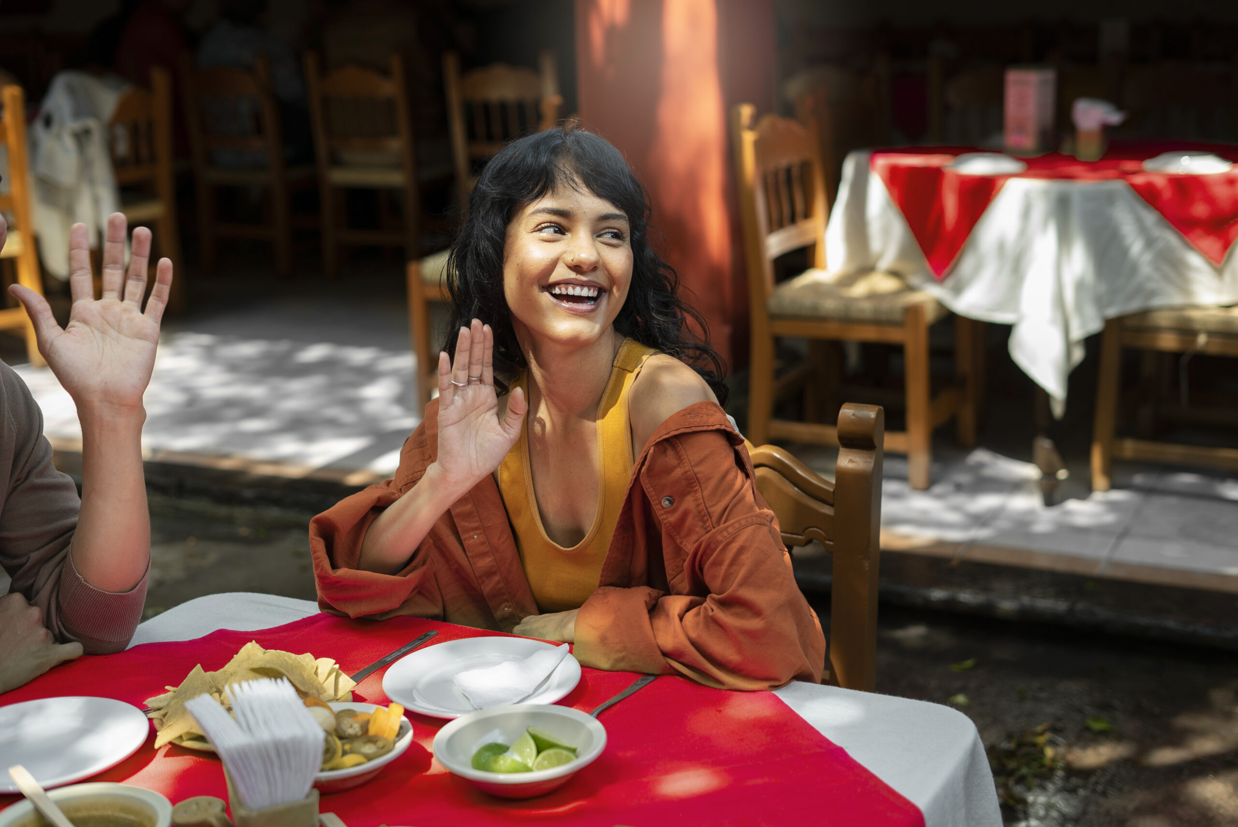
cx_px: 619
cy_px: 414
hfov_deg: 39.6
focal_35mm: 50
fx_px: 1720
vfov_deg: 27.0
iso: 200
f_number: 2.8
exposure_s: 1/200
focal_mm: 50
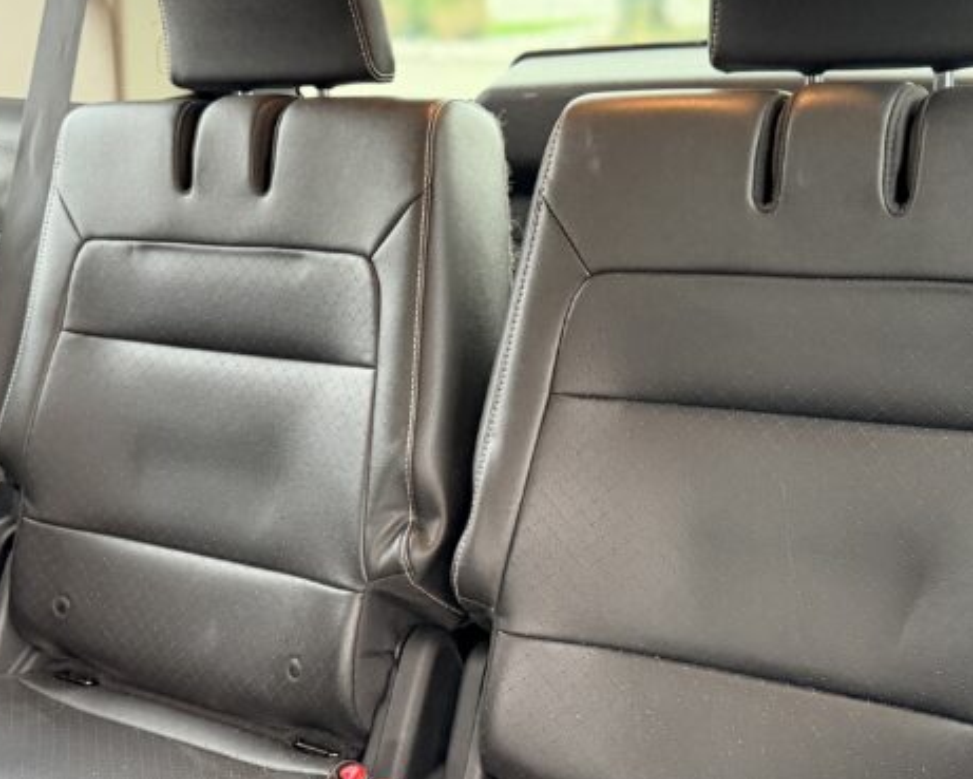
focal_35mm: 52
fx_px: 1498
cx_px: 306
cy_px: 456
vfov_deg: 29.1
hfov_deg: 35.6
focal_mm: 6.76
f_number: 1.78
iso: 500
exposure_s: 1/60
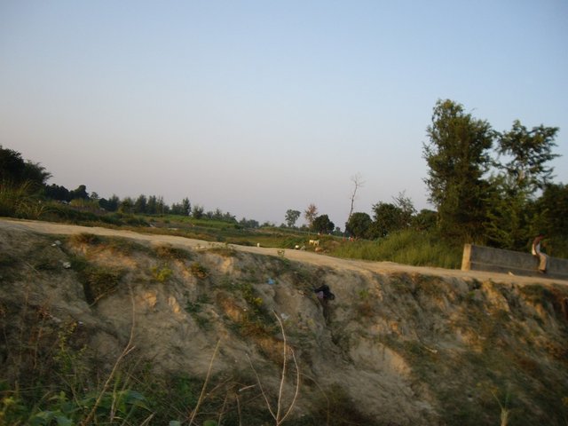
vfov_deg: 37.7
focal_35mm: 38
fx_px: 624
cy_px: 213
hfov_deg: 49.0
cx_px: 284
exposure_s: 1/400
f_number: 2.7
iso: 100
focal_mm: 6.2
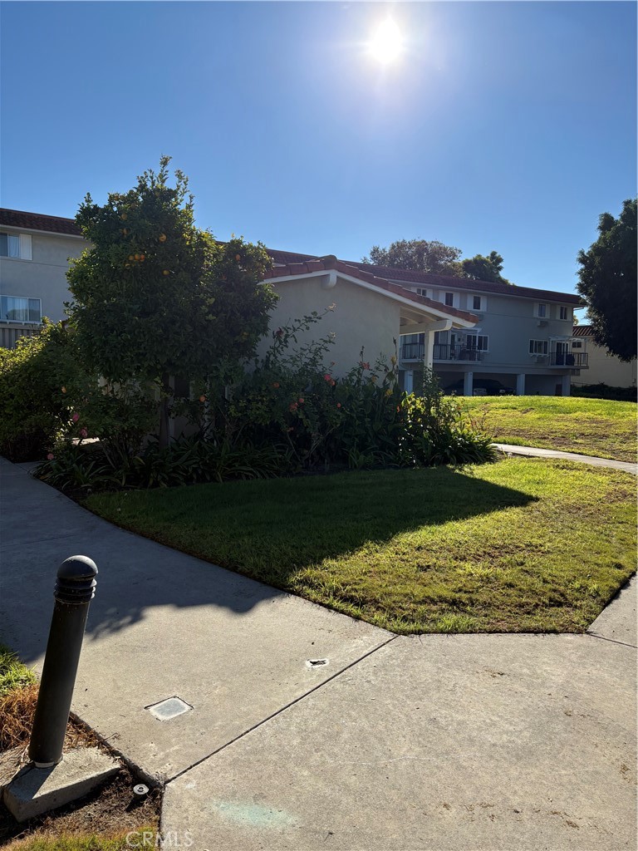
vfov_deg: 67.3
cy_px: 426
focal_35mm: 26
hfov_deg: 53.1
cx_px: 319
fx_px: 639
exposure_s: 1/4329
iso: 50
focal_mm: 5.96
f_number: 1.6
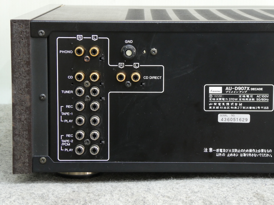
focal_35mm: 115
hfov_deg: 17.1
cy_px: 102
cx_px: 137
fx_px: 910
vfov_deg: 12.9
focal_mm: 20.6
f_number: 5.1
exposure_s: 1/5
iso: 200
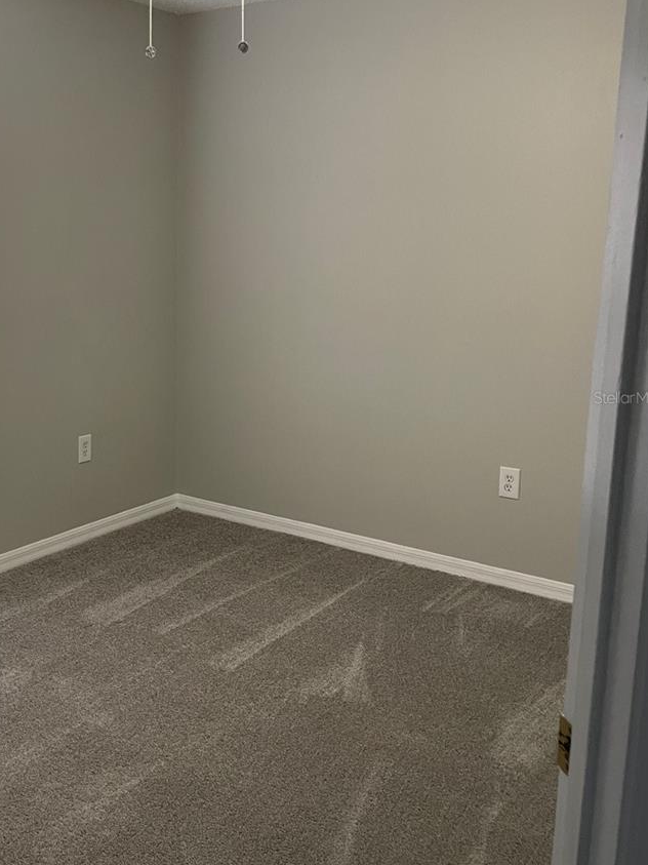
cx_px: 205
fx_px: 924
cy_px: 397
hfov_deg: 38.1
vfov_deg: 50.1
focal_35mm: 37
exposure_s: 1/60
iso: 250
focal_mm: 4.2
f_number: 1.6
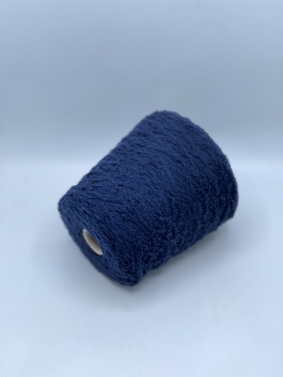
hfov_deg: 22.9
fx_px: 698
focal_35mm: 64
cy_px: 188
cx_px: 142
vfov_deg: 30.3
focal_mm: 7.5
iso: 20
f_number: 2.2
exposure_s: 1/115
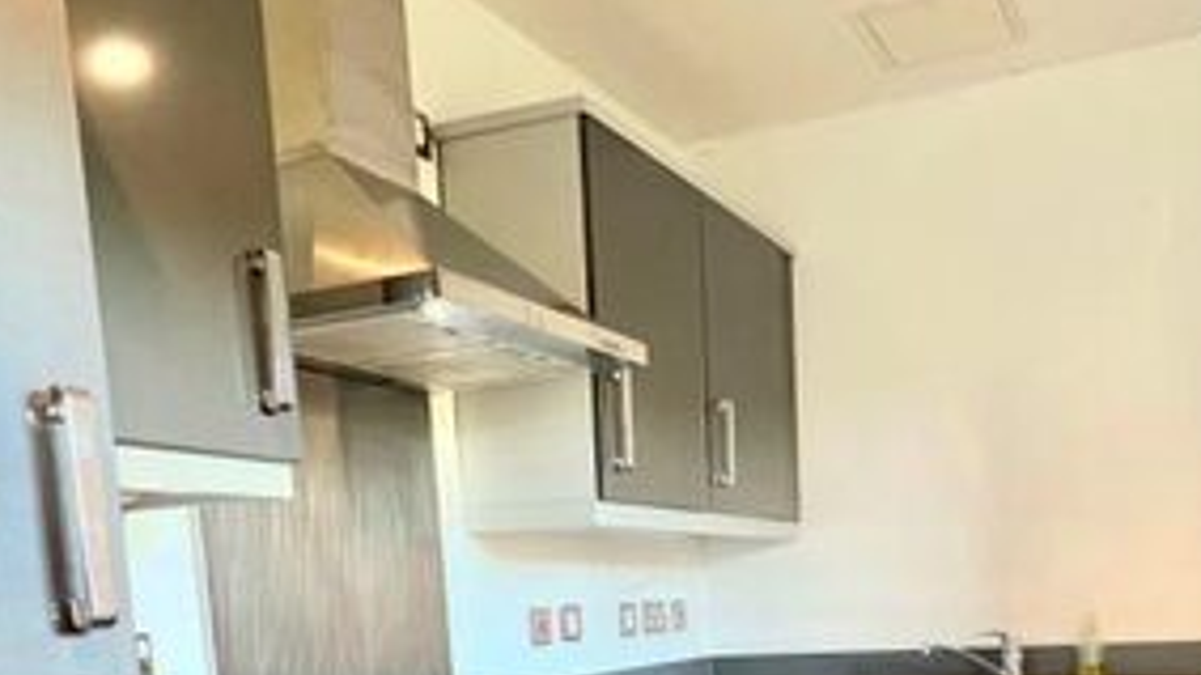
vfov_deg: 30.0
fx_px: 1114
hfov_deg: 55.7
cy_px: 758
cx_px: 781
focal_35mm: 35
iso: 320
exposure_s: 1/50
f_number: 1.8
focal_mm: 1.57
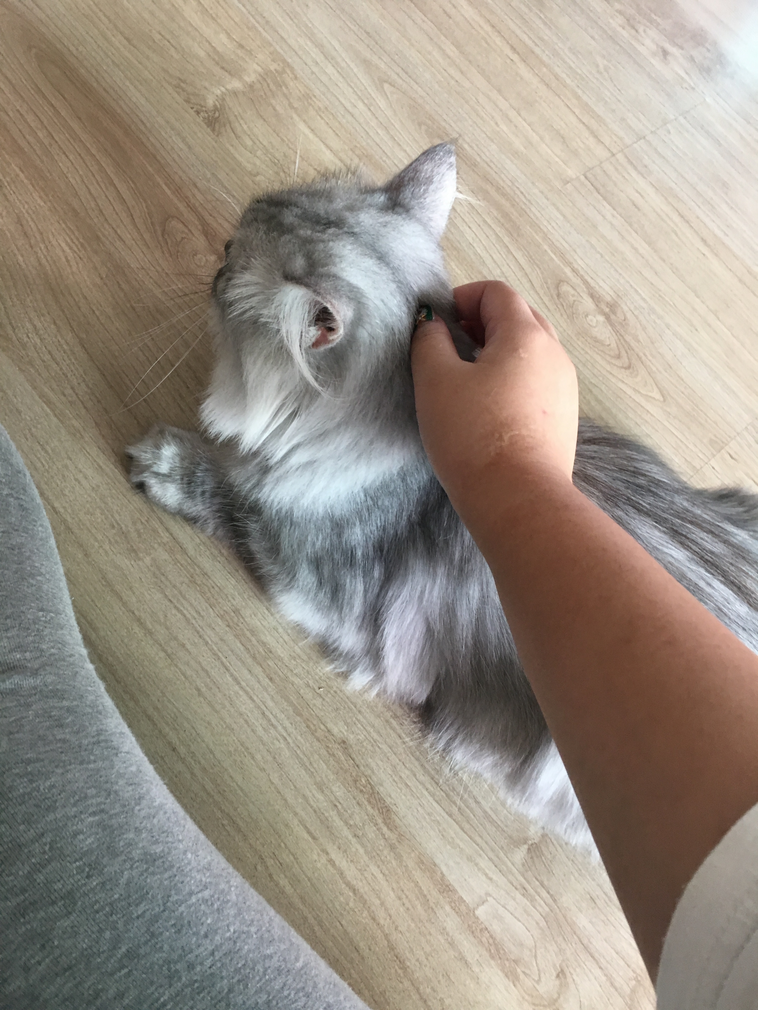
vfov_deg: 61.7
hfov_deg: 48.2
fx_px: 847
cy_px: 505
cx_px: 379
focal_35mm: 29
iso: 80
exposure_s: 1/30
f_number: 2.2
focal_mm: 4.15
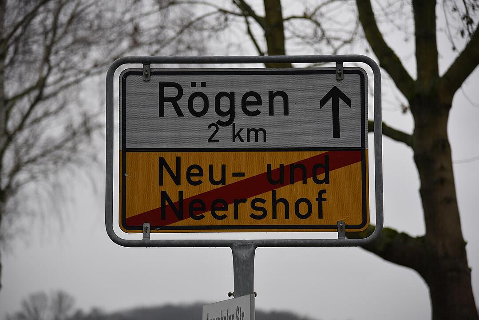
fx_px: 1491
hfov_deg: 18.3
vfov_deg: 12.2
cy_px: 160
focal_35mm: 112
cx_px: 240
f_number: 4.5
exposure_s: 1/1000
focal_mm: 112
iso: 400
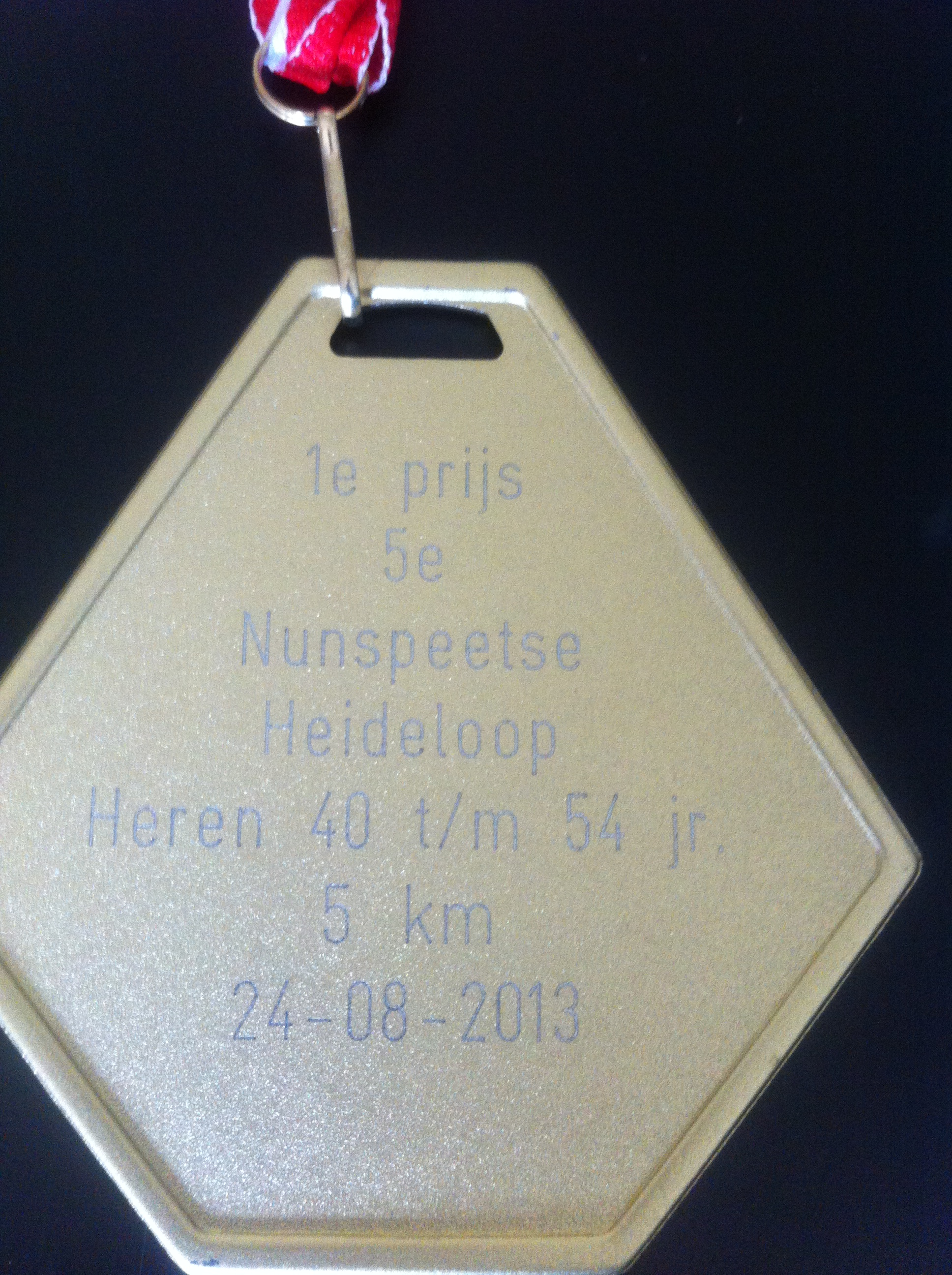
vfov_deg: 52.7
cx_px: 476
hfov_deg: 40.6
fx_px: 1287
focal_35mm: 35
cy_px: 638
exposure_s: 1/15
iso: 250
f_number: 2.8
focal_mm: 3.85
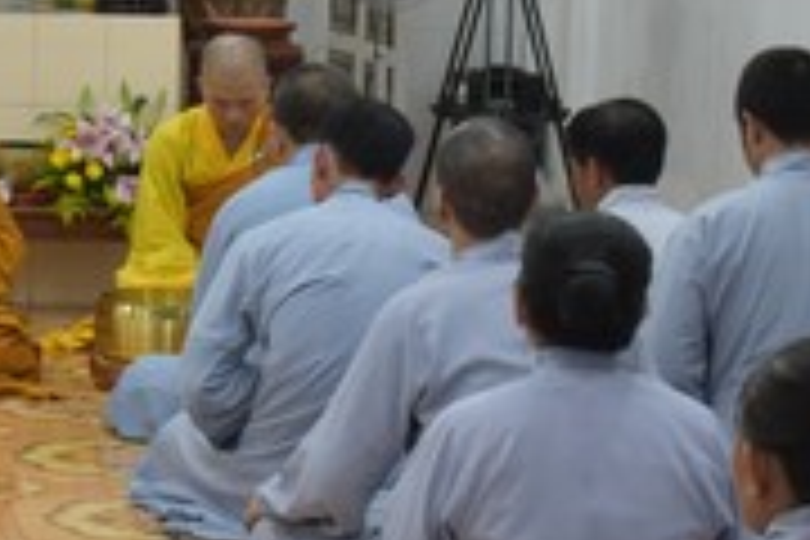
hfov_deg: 14.9
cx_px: 261
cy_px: 108
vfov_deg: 10.0
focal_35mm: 137
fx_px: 3082
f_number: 5.6
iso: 1600
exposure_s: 1/125
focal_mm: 38
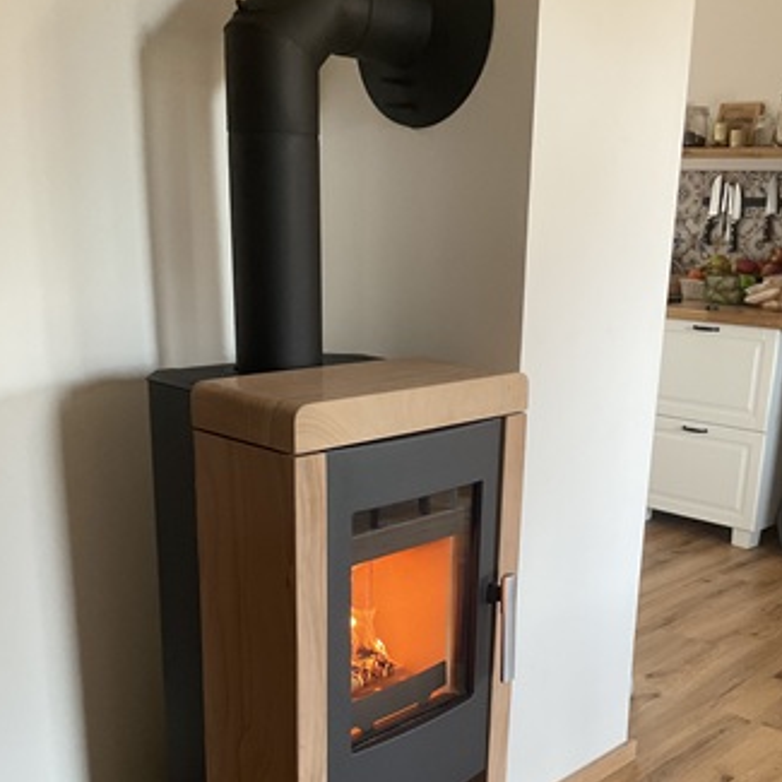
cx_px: 431
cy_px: 543
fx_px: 1073
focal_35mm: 42
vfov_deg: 39.4
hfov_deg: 40.0
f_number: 1.8
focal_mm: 3
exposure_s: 1/60
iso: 100
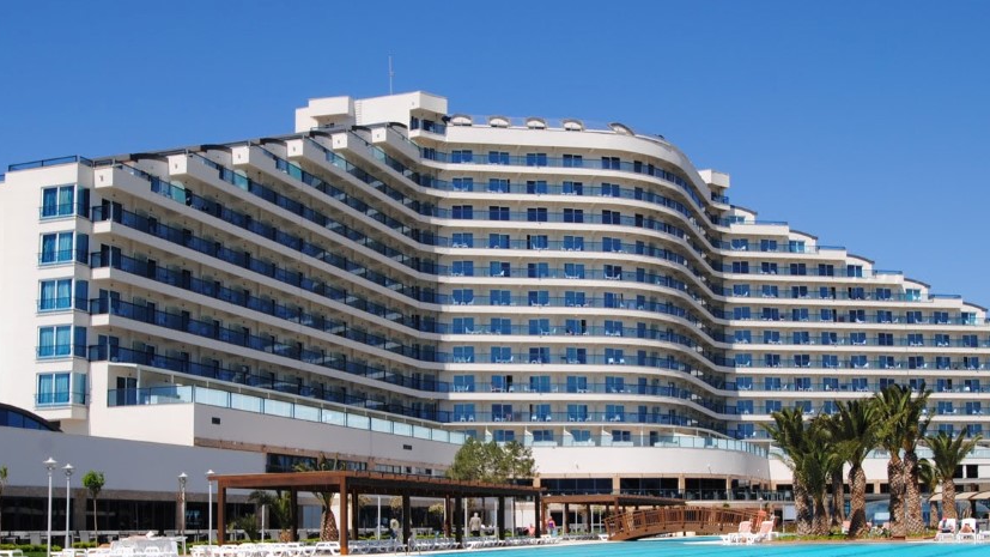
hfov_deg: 44.8
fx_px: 1200
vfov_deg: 25.8
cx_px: 545
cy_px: 422
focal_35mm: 46
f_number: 9
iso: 100
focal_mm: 21
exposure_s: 1/320
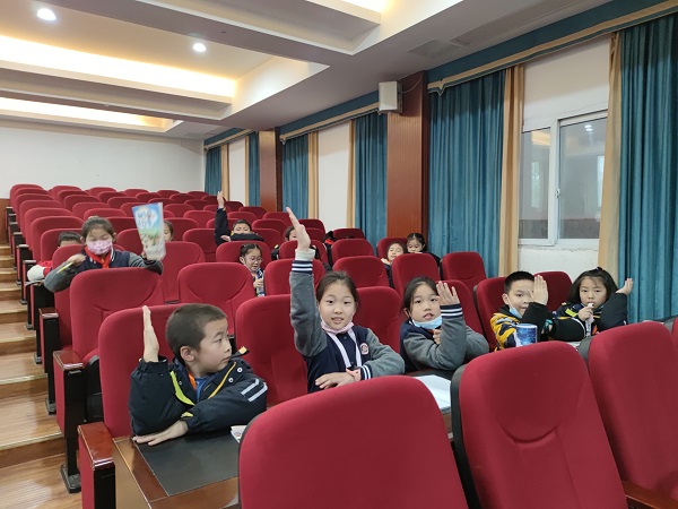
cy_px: 254
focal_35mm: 24
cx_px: 339
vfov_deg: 56.8
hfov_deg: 71.6
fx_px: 470
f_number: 1.69
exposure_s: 1/50
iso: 558
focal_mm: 6.72
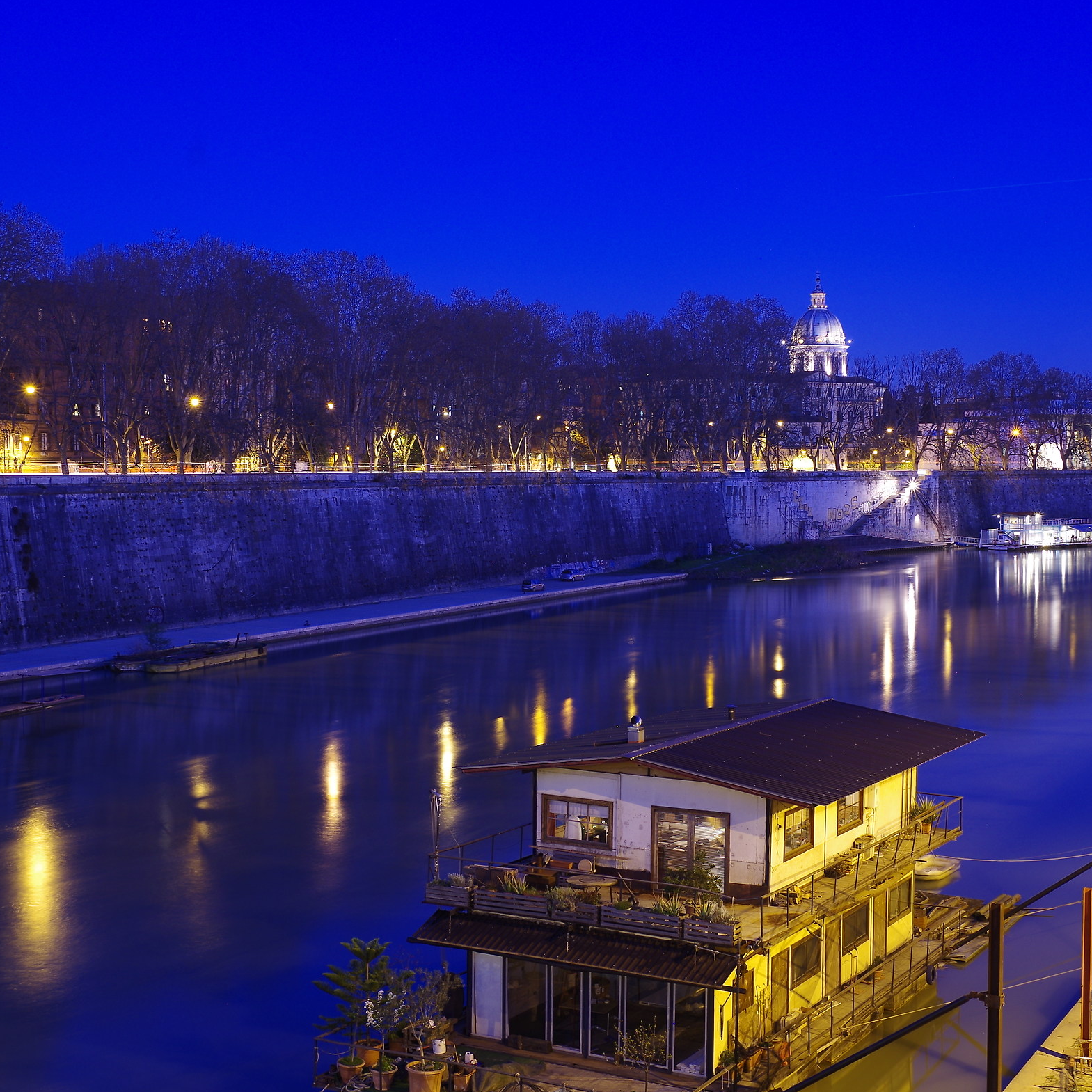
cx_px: 562
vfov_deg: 35.4
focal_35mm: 48
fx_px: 1713
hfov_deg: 35.4
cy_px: 552
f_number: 7.1
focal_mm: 25
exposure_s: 25
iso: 100
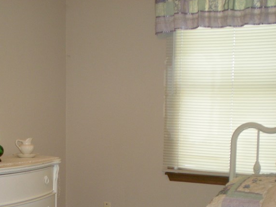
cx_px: 89
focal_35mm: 68
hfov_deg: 28.3
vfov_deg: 21.2
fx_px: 542
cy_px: 179
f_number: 3.1
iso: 147
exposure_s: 1/30
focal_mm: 6.3
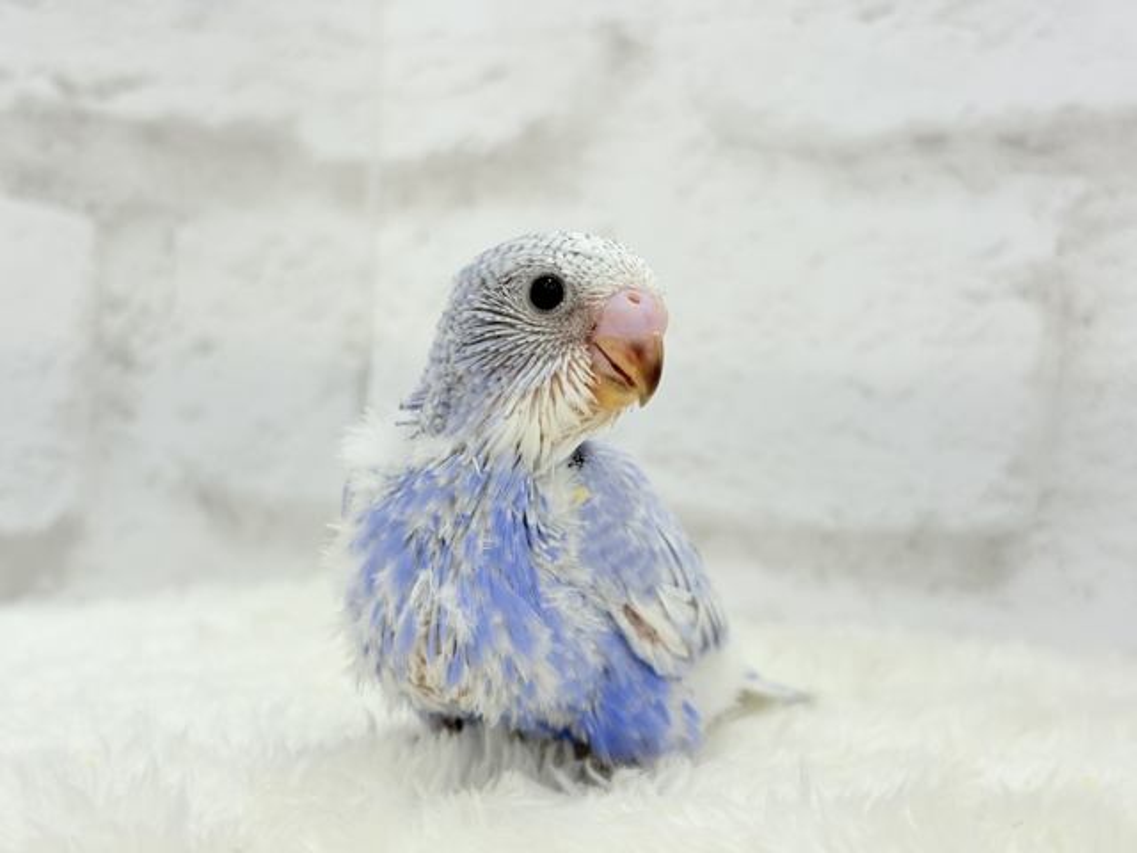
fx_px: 1708
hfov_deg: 36.8
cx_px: 568
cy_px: 426
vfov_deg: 28.0
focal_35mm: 52
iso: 32
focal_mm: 5.96
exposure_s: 1/50
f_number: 1.6
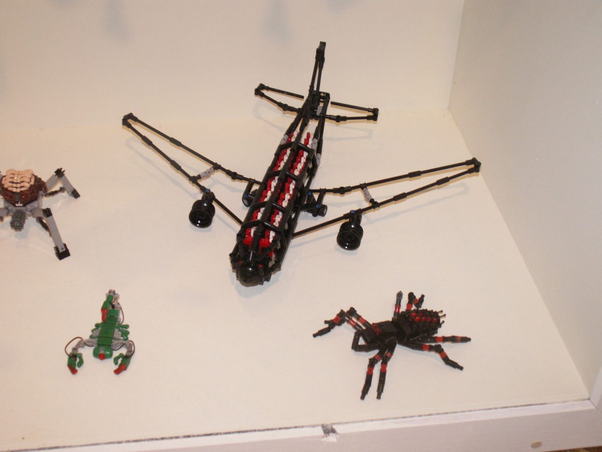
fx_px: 887
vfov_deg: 28.6
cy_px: 226
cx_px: 301
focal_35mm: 51
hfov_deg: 37.5
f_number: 3.2
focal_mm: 8.43
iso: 160
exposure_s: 1/60
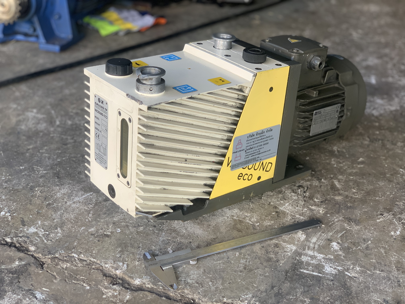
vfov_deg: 28.0
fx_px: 608
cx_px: 202
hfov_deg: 36.8
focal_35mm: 52
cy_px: 152
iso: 50
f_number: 2.4
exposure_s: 1/122
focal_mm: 6
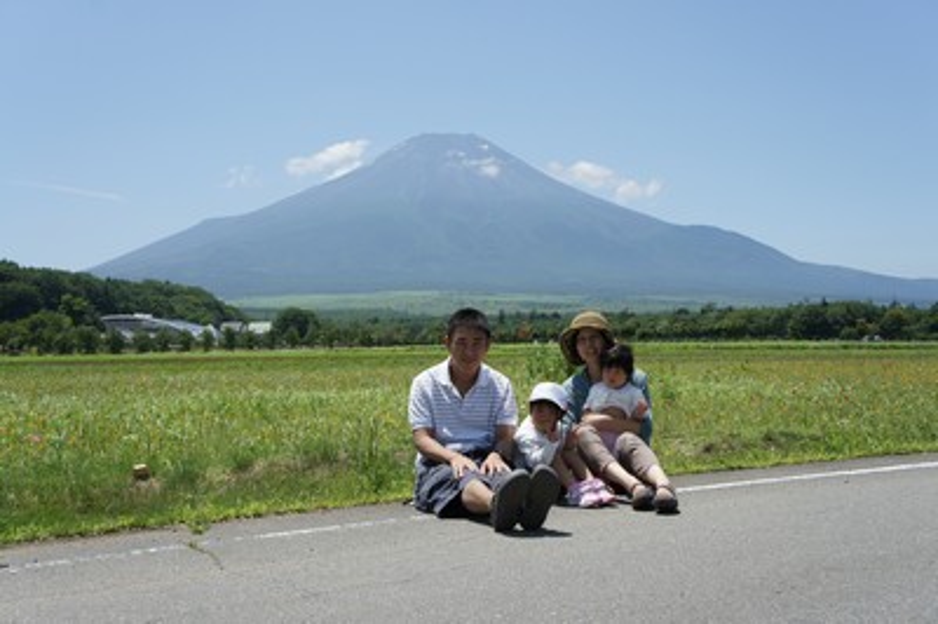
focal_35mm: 44
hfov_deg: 45.0
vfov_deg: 30.8
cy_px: 312
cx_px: 469
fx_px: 1132
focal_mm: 29
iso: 200
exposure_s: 1/500
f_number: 8
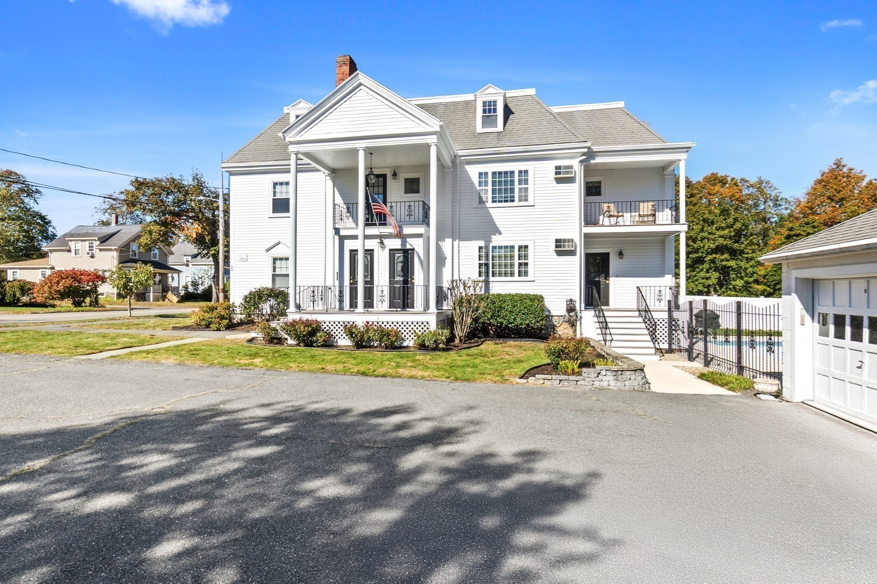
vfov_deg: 67.4
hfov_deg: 90.0
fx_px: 438
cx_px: 438
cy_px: 292
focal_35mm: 18
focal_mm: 12
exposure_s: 1/50
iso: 100
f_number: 10
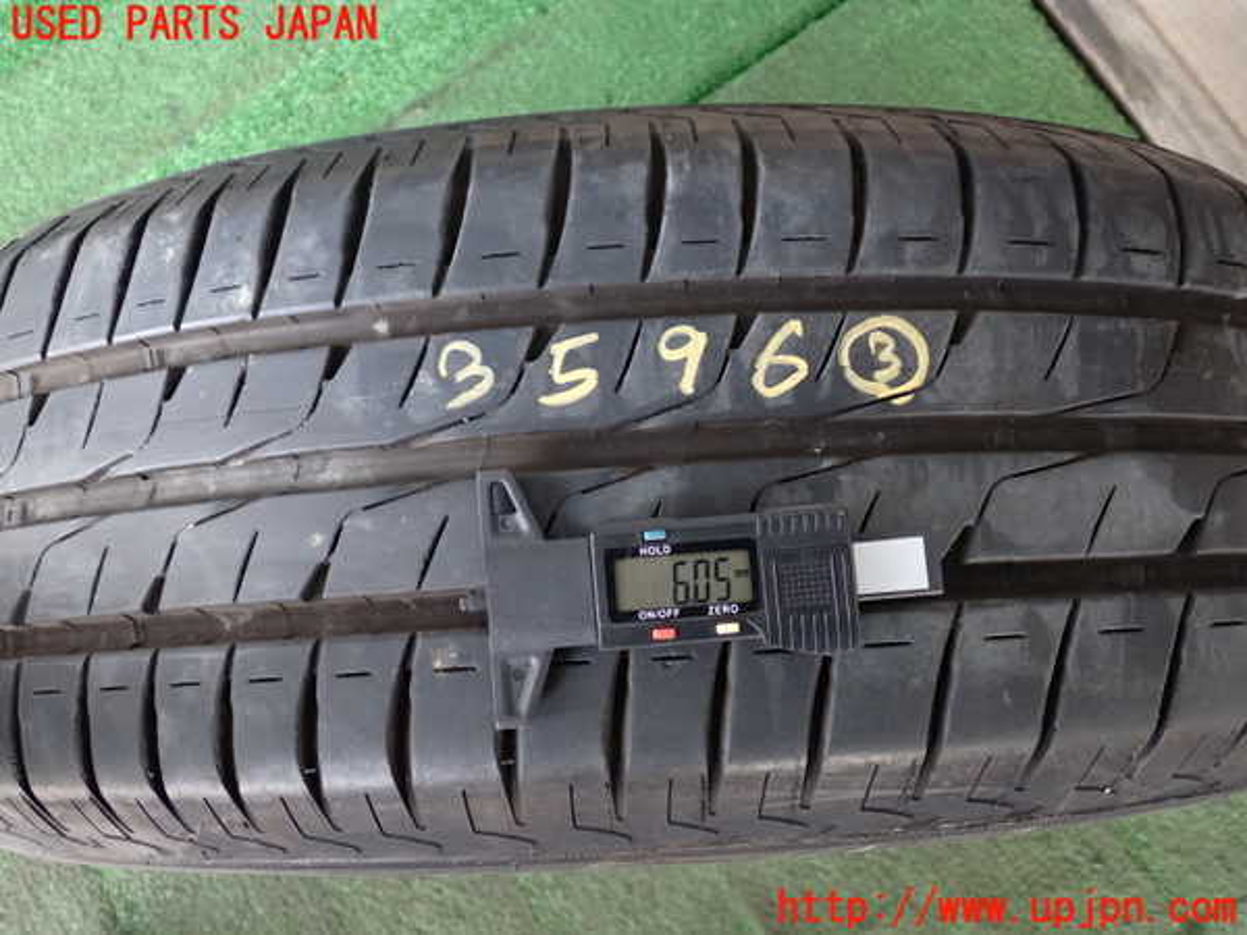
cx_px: 624
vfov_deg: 39.7
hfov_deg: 51.4
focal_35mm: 36
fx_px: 1297
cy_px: 468
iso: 250
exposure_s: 1/40
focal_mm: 6.37
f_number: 2.5
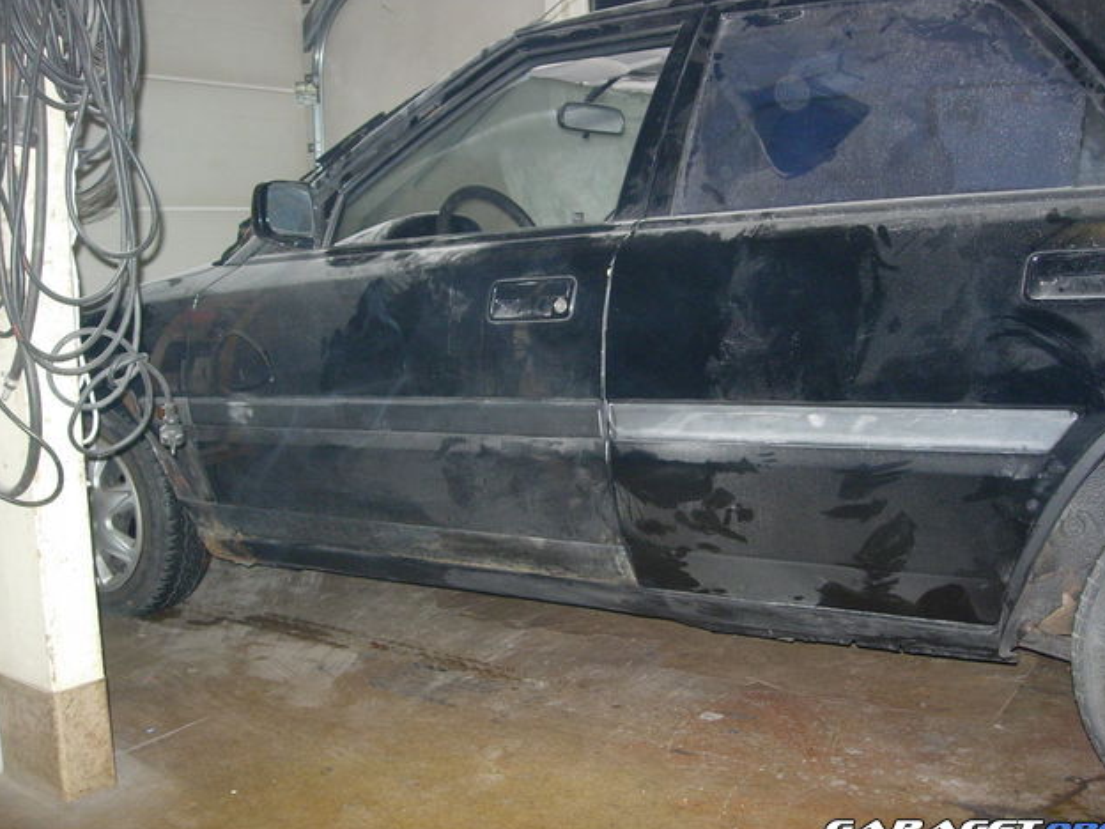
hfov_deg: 47.9
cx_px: 561
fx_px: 1245
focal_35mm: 39
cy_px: 422
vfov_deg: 36.8
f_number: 2.8
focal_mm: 7.8
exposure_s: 1/161
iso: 200
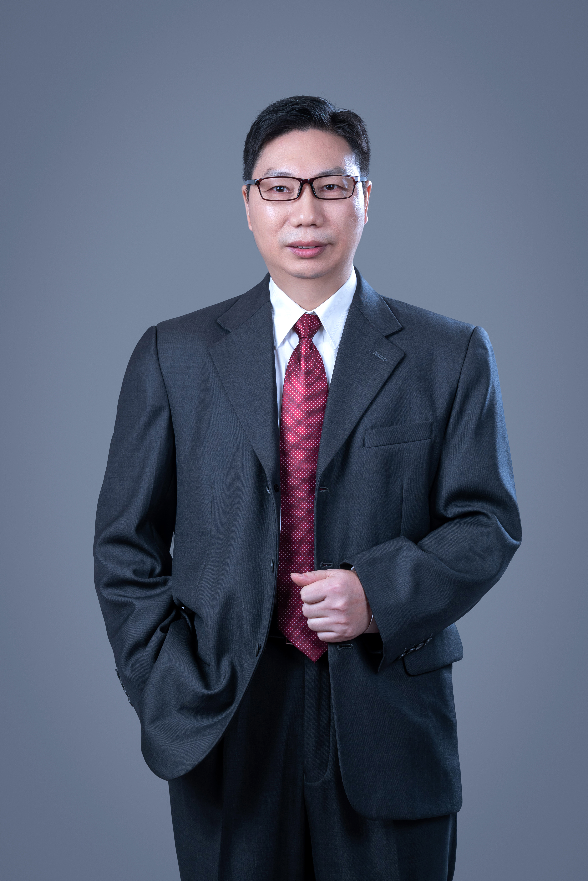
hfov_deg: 13.0
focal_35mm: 105
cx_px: 294
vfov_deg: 19.5
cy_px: 440
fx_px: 2572
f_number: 9
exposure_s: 1/125
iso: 100
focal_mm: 105
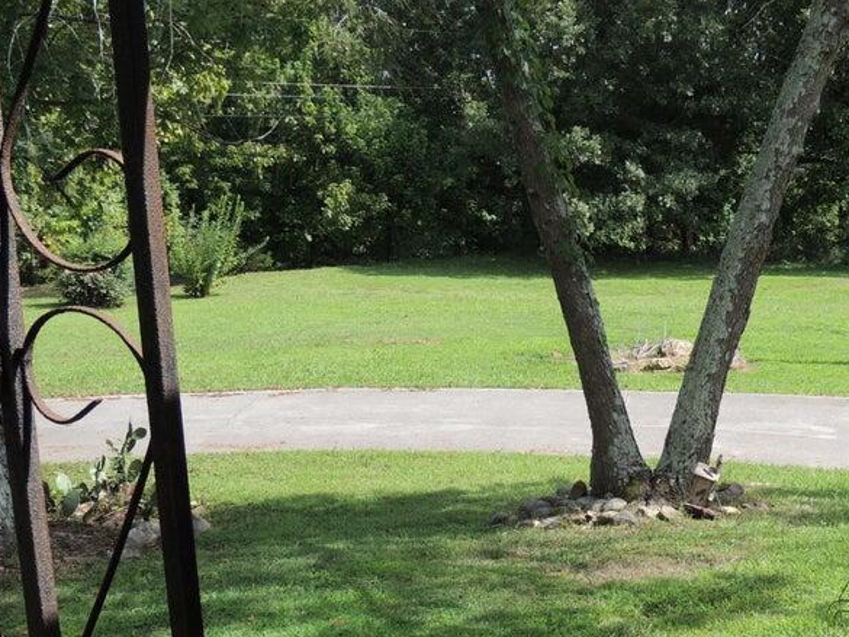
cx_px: 575
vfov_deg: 28.6
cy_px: 350
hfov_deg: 37.0
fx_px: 1251
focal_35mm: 51
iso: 100
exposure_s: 1/500
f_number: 3.3
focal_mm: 6.2
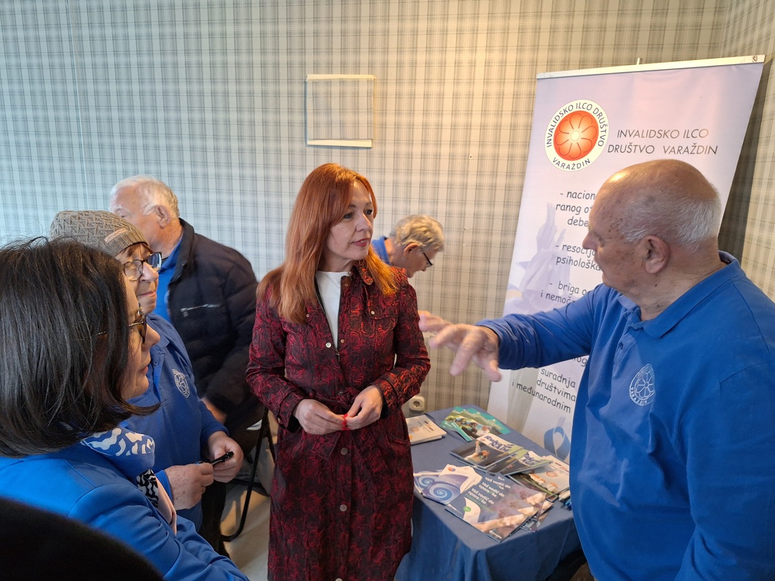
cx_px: 388
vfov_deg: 58.9
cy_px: 290
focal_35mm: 23
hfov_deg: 73.9
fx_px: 515
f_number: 1.8
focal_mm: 5.54
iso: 250
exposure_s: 1/33
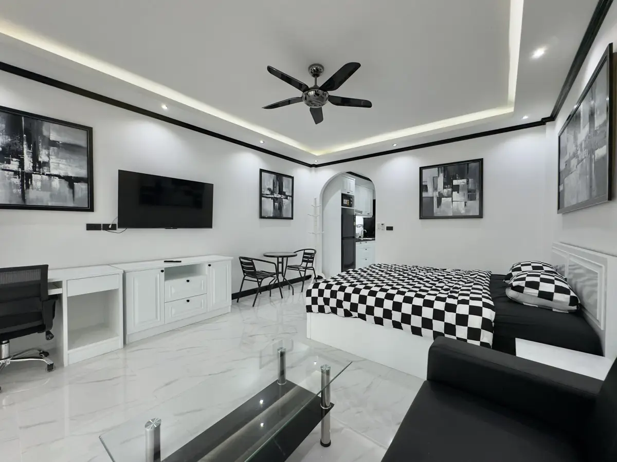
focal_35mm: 14
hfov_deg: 102.1
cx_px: 308
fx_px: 250
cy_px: 231
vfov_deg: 85.7
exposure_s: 1/100
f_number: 2.2
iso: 100
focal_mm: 2.22
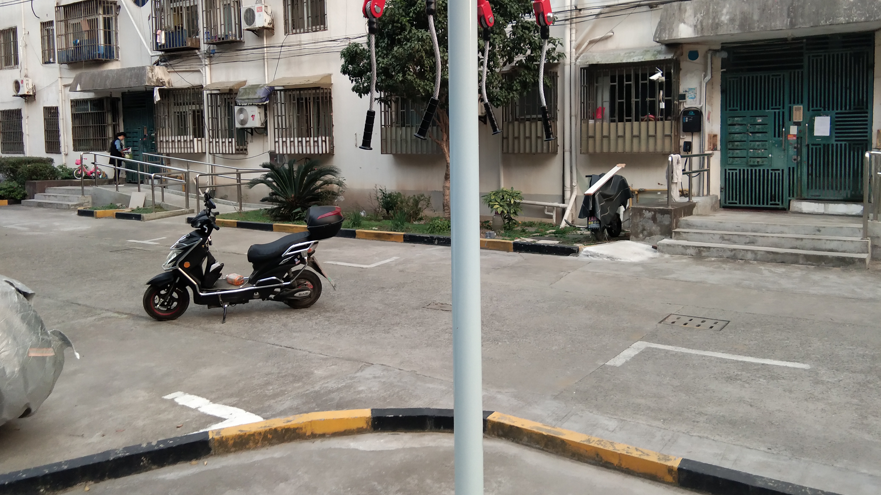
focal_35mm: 34
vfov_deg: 34.5
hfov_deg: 58.0
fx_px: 794
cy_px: 189
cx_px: 441
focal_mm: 3.69
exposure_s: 1/50
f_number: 2.2
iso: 100
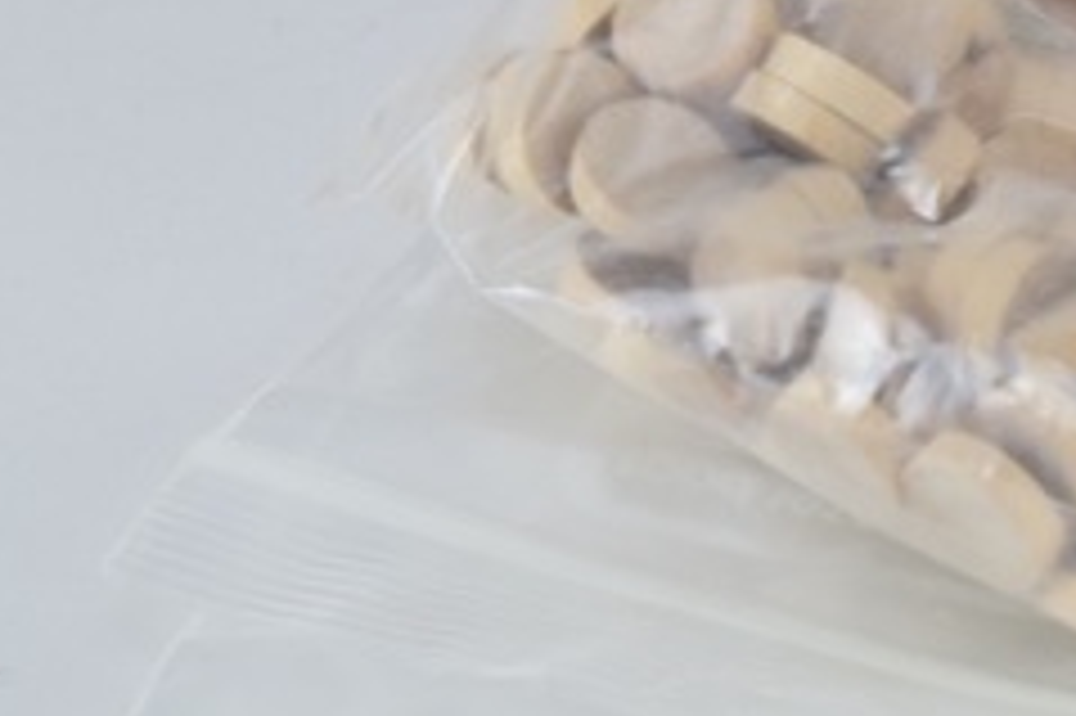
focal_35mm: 221
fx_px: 6611
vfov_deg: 6.2
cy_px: -106
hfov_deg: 9.2
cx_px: 1369
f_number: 6.3
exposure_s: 1/125
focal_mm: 55
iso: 800
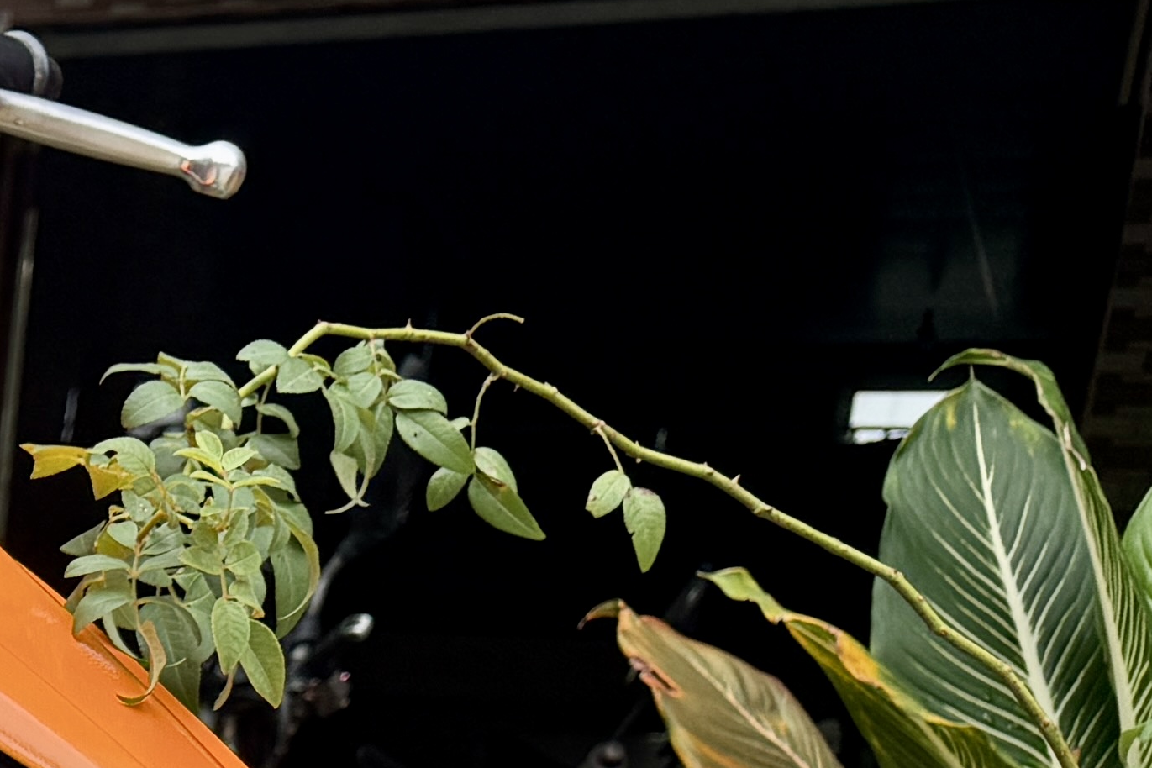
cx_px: -949
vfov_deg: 11.8
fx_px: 3328
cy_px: 1534
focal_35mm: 104
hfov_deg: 16.4
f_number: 1.78
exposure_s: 1/156
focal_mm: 6.76
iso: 100
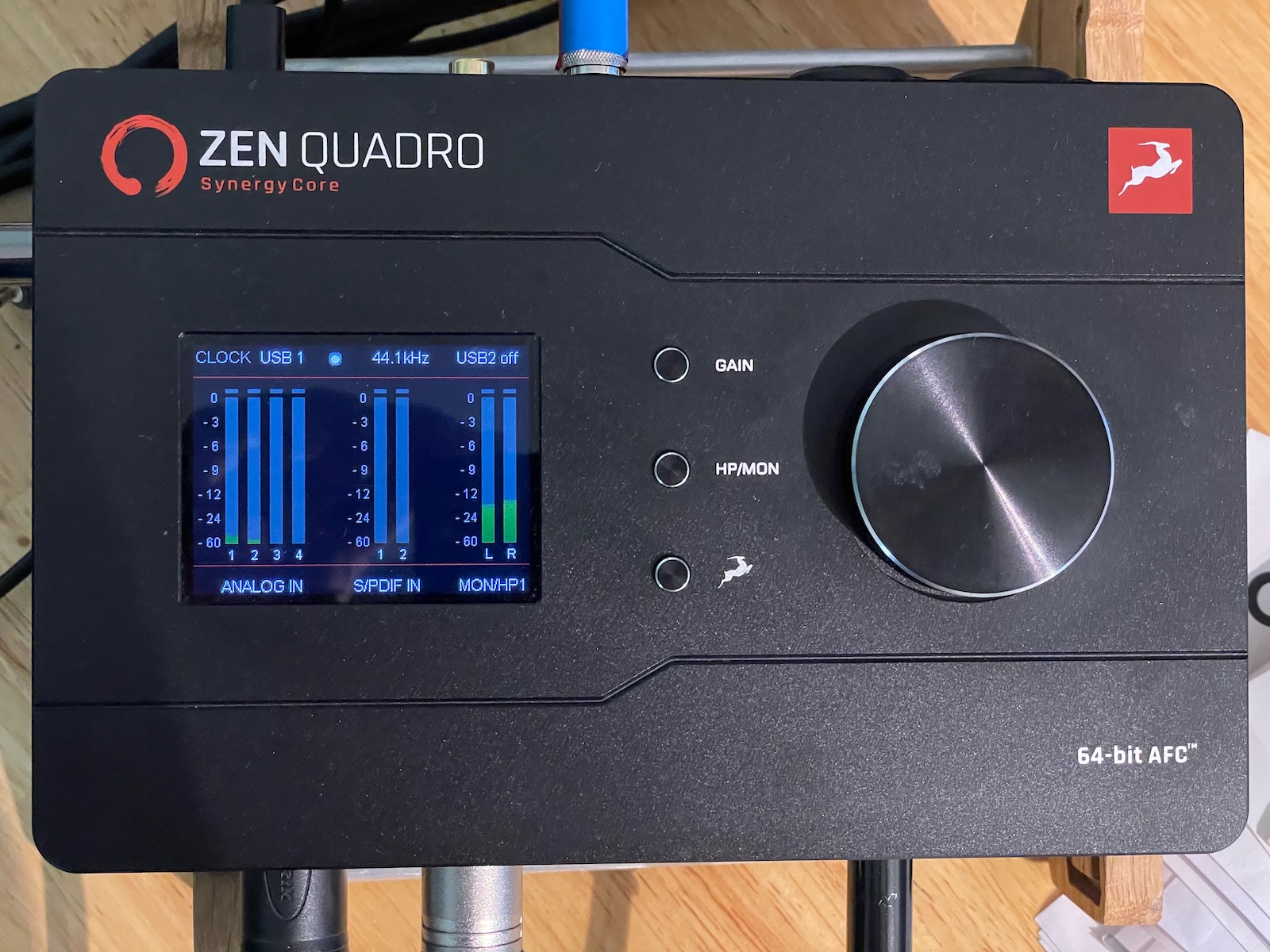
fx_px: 1908
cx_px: 635
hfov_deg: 36.8
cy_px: 476
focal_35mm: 52
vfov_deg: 28.0
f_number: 2
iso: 1000
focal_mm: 6
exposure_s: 1/25
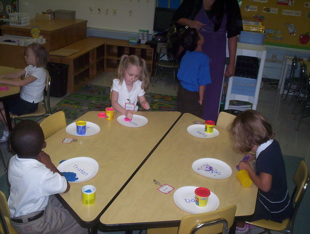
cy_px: 117
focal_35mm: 38
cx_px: 155
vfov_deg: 37.9
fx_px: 341
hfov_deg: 48.9
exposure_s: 1/60
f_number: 4.5
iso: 140
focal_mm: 4.99
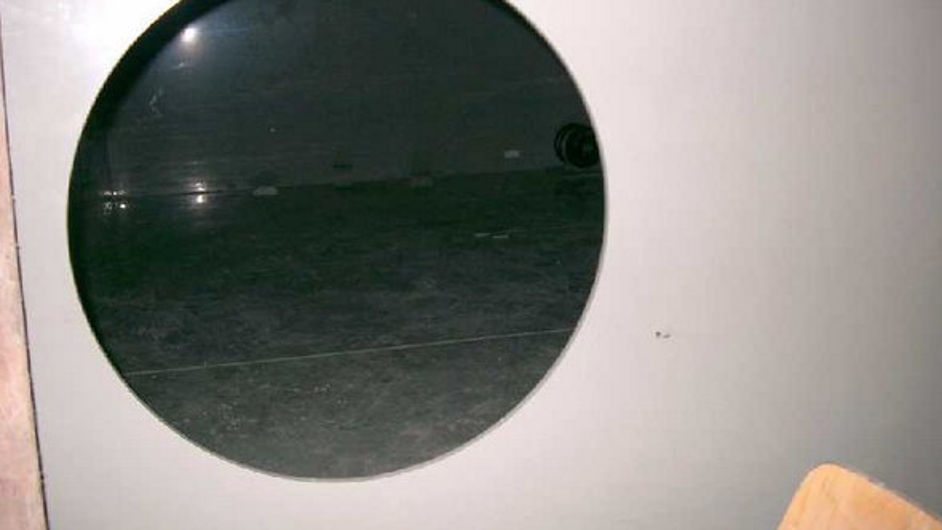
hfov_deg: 49.4
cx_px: 466
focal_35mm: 41
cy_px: 243
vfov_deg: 29.0
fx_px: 1024
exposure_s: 1/60
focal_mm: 7.6
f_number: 2.6
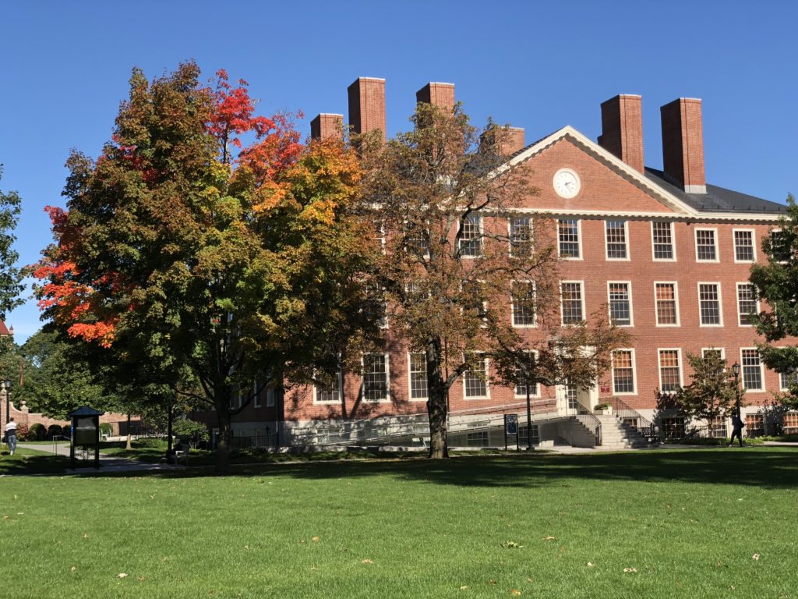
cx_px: 399
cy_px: 300
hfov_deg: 36.8
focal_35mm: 52
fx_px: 1199
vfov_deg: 28.0
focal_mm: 6
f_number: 2.4
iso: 16
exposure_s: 1/714
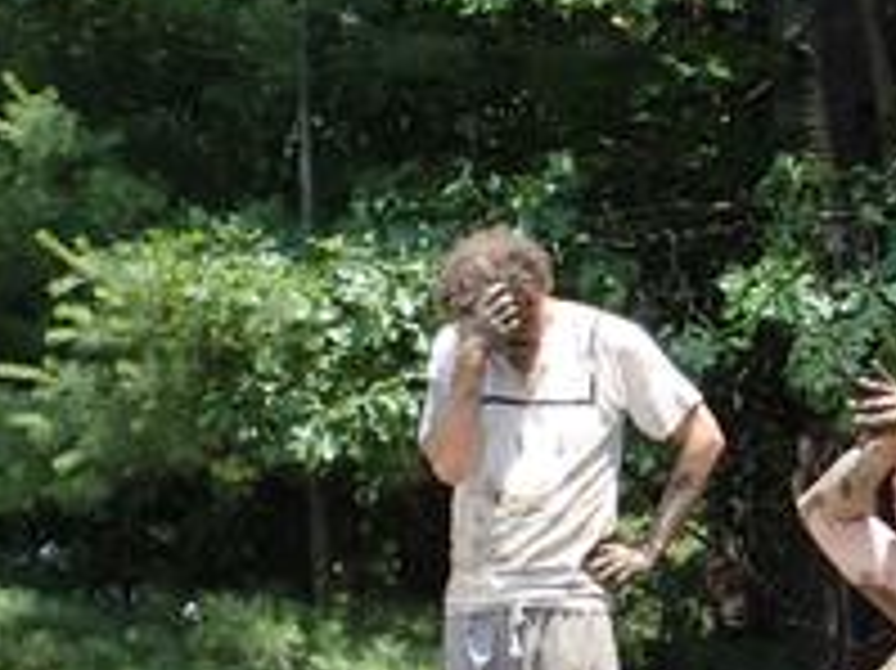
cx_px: 855
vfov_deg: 13.2
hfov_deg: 17.4
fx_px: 2871
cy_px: 558
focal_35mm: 111
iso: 100
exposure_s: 1/200
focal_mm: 9
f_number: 4.5
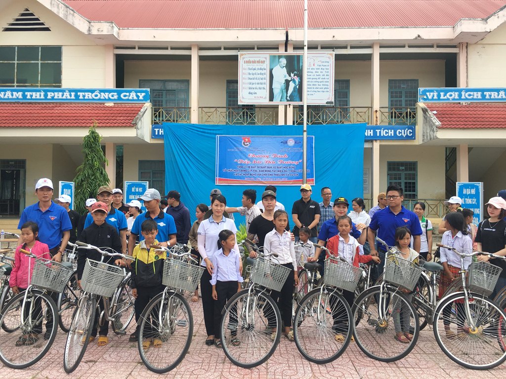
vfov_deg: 48.2
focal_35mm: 29
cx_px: 253
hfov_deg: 61.7
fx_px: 424
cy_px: 190
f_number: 2.2
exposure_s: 1/793
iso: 25
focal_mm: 4.15
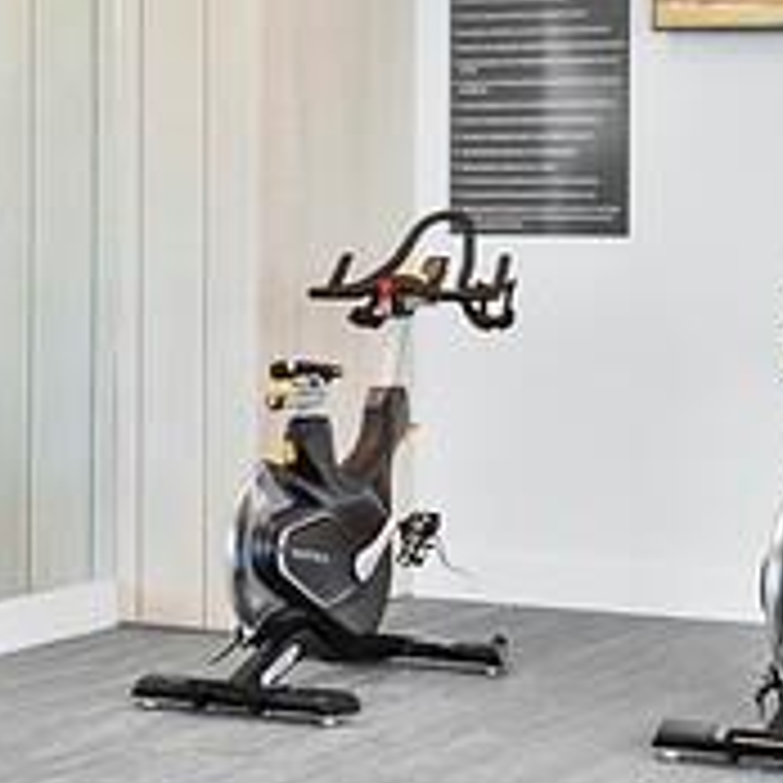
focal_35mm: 114
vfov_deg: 15.2
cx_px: -128
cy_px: 169
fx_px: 2917
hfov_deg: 14.8
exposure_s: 1/1.67
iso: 400
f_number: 11
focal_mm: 7
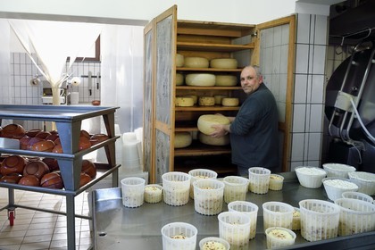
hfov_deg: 69.4
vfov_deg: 49.6
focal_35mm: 26
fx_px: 271
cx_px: 188
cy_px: 125
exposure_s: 1/50
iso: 800
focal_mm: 26
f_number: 4.5
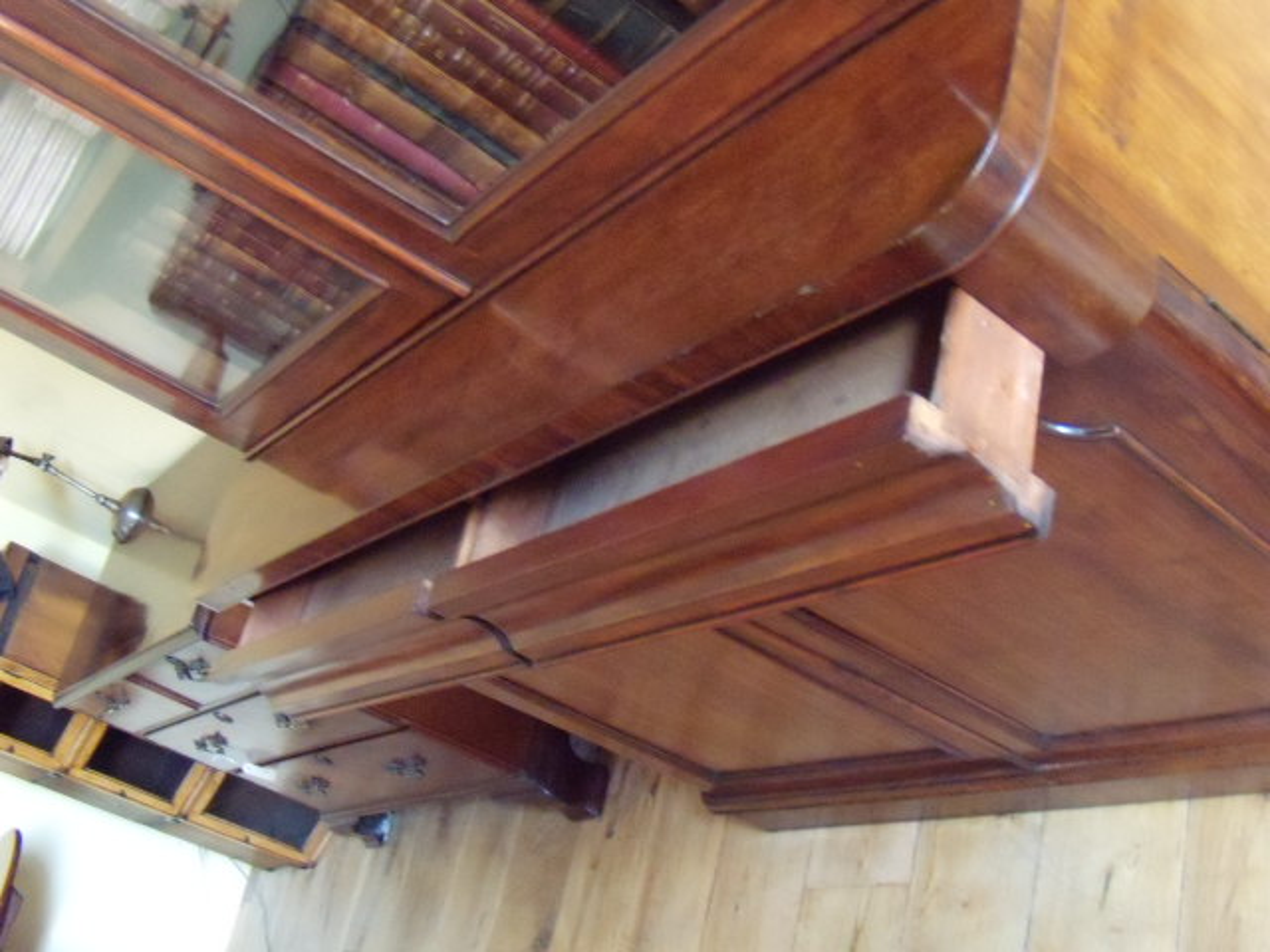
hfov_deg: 51.4
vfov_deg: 39.7
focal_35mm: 36
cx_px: 635
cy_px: 476
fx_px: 1321
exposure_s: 1/5
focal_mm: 6.4
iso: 800
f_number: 3.6
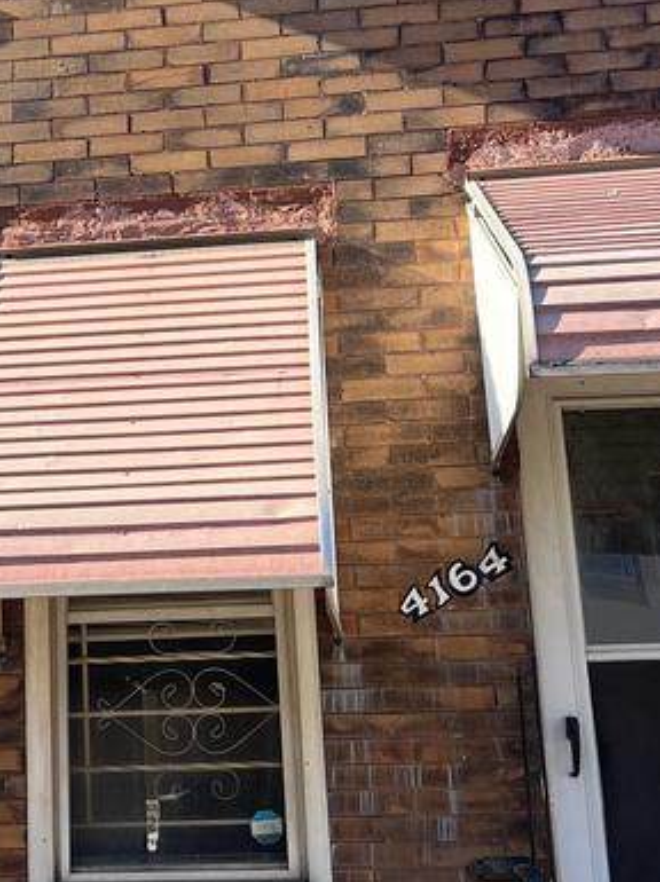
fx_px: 1859
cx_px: 82
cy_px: 380
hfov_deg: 19.8
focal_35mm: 73
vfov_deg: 26.7
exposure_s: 1/1089
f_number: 1.5
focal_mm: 5.7
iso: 50
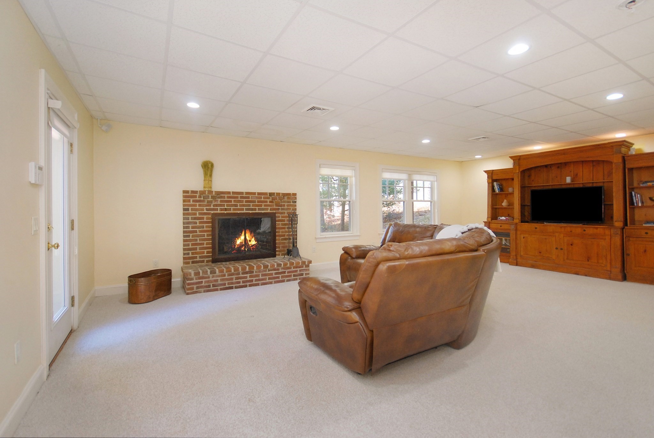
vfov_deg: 77.5
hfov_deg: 100.3
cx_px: 327
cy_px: 219
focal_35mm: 15
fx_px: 273
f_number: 4.5
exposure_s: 1/40
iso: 800
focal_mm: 10
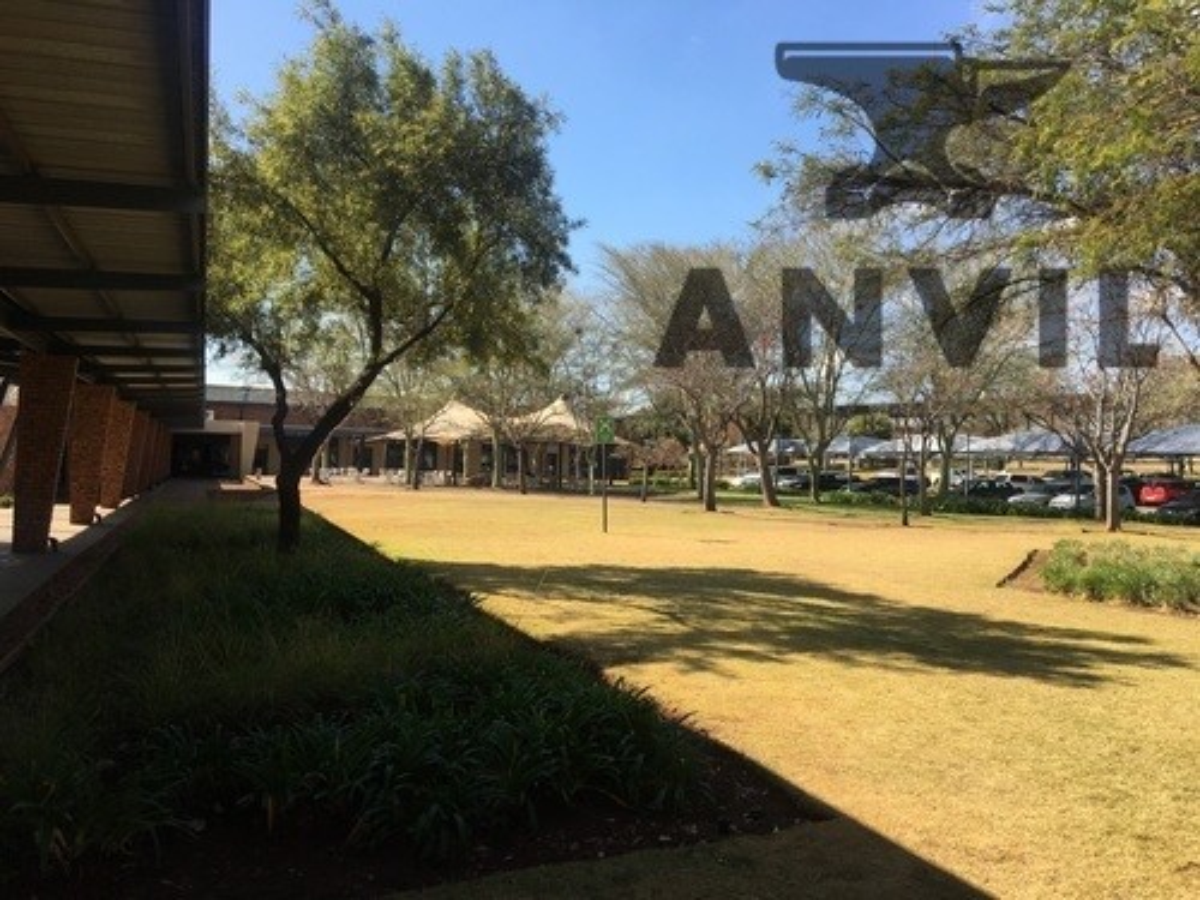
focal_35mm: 29
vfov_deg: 48.2
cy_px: 450
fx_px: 1005
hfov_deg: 61.7
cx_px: 600
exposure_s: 1/894
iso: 25
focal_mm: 4.15
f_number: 2.2
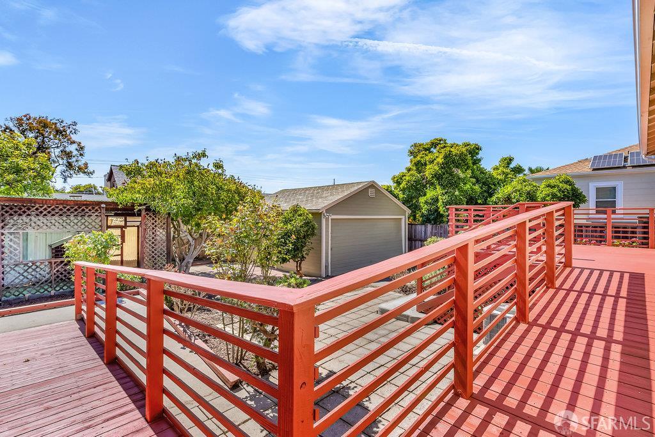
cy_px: 218
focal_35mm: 16
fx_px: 291
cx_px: 328
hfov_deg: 96.7
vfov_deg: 73.8
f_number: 8
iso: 100
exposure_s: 1/200
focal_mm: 16
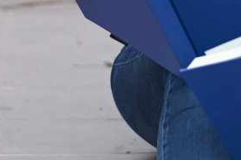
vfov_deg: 2.3
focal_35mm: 596
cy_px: -120
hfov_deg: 3.5
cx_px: 241
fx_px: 3990
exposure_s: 1/800
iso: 320
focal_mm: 105
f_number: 2.8
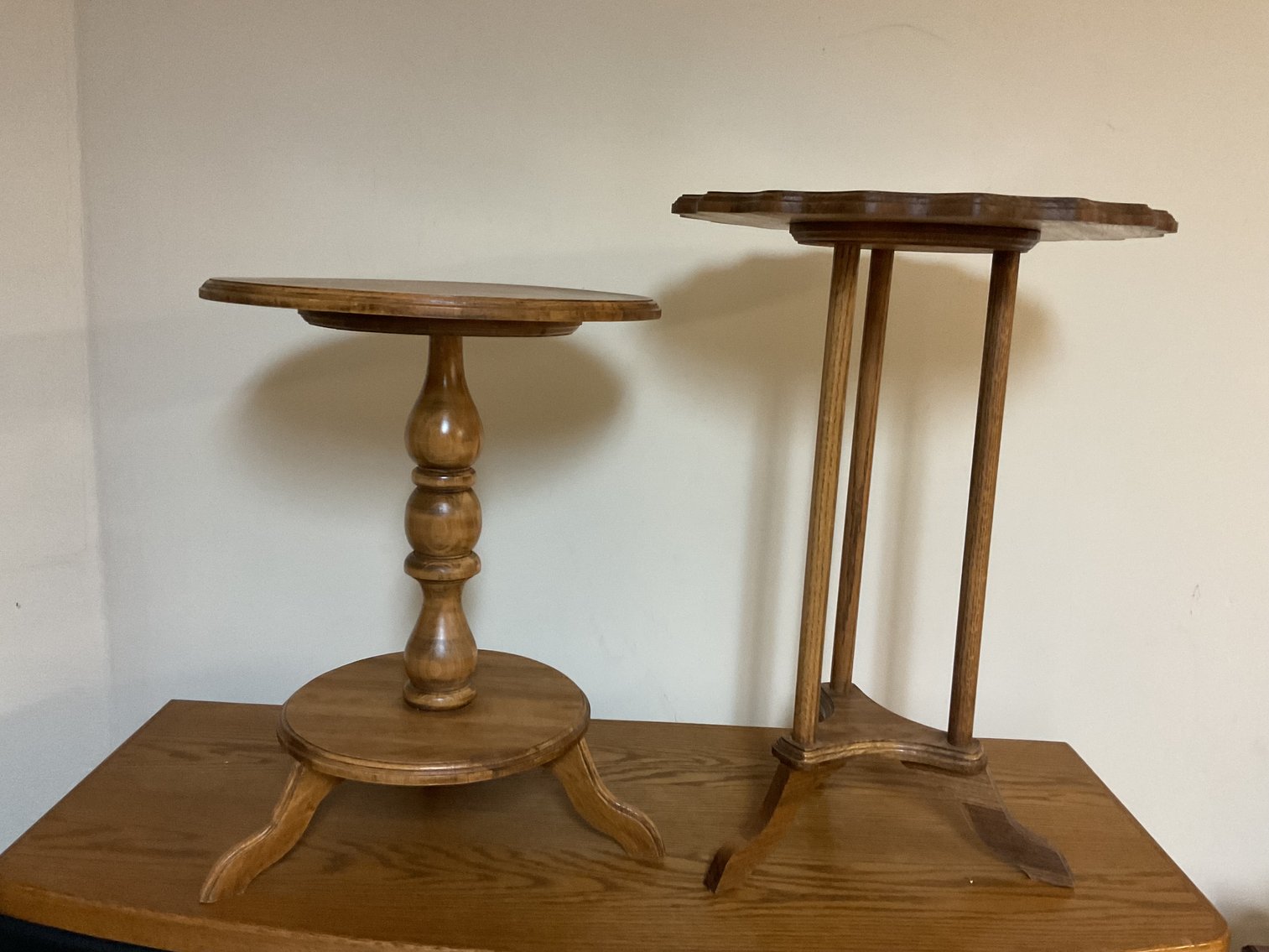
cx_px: 634
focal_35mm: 29
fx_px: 1063
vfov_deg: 48.2
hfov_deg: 61.7
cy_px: 476
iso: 250
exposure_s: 1/60
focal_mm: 3
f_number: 1.8
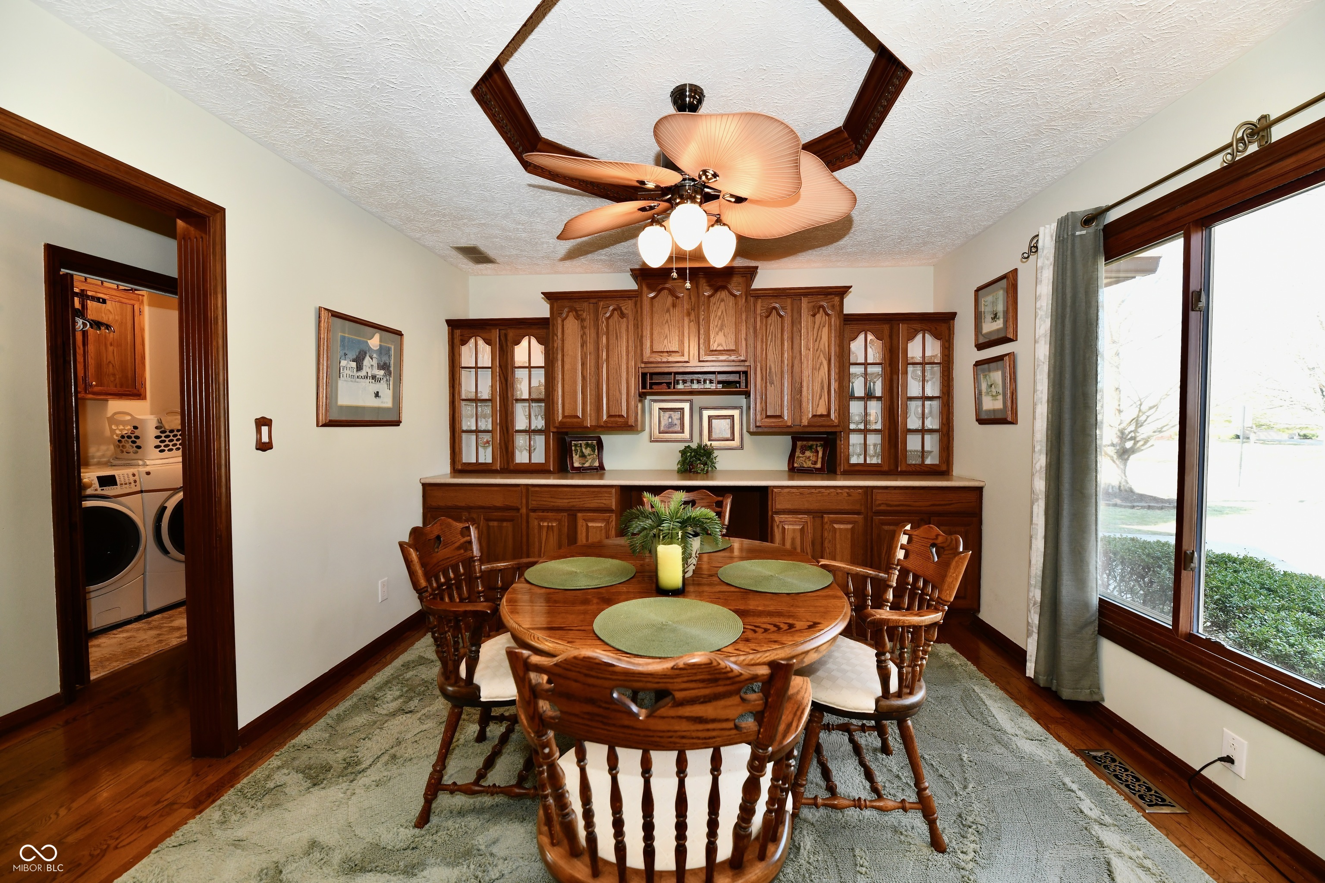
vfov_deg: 81.2
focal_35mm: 14
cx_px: 662
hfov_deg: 104.3
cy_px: 442
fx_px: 515
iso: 640
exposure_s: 1/60
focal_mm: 14
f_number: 6.3
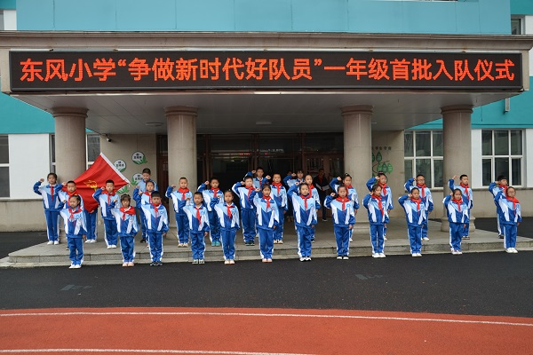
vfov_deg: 40.0
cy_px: 178
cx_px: 266
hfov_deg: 57.2
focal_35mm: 33
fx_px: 489
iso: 200
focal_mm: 22
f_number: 6.3
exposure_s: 1/160
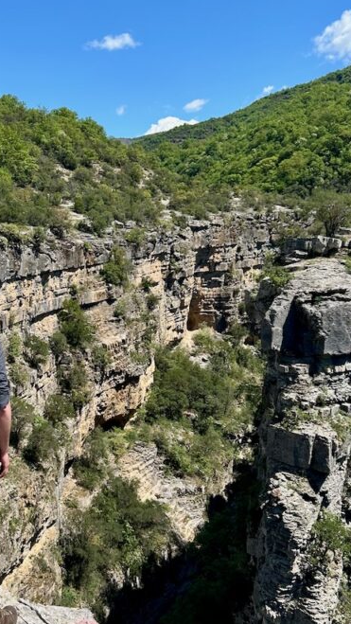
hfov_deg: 26.4
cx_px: 54
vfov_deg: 46.4
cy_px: 311
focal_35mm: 44
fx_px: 728
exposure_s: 1/3460
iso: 50
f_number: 1.5
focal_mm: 5.7
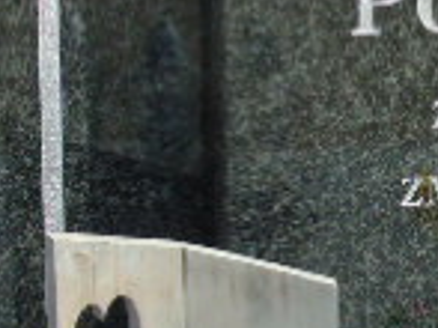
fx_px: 2529
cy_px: 227
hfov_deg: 9.8
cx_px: 450
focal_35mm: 200
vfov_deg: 7.4
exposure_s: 1/640
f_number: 4.1
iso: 80
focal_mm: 8.2
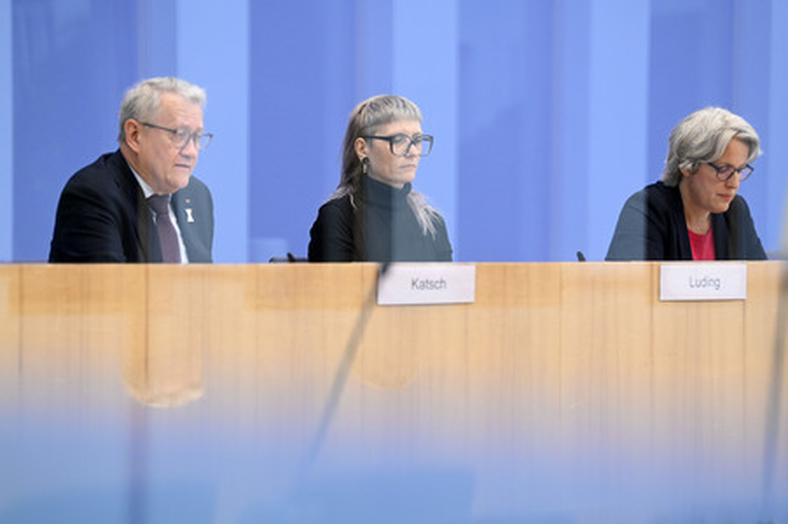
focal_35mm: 155
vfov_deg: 8.8
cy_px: 262
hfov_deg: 13.3
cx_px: 394
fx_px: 3390
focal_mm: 155
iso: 2500
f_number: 4
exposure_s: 1/640
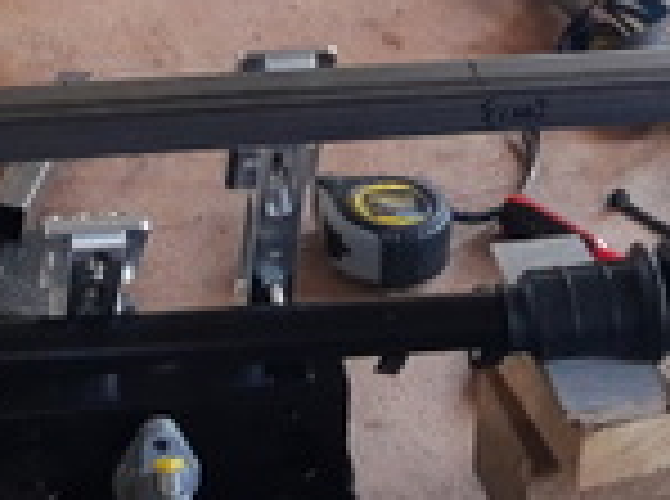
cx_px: 193
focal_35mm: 112
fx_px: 2163
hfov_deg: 17.5
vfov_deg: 12.5
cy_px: -275
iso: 133
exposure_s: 1/25
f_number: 1.7
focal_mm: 4.75
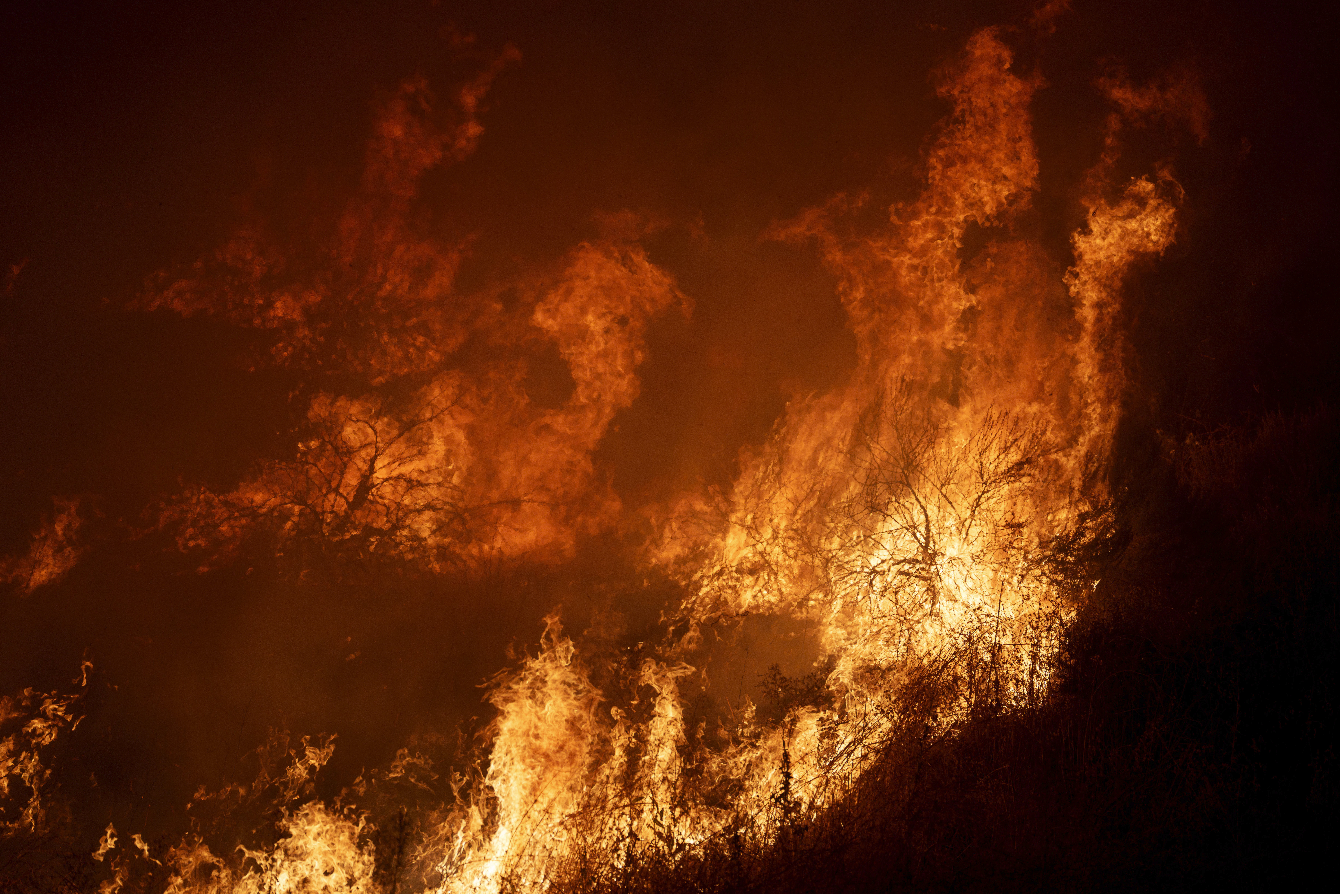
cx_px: 670
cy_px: 447
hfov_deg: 12.2
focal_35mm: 168
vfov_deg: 8.2
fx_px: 6253
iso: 400
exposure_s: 1/2000
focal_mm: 168
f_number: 2.8
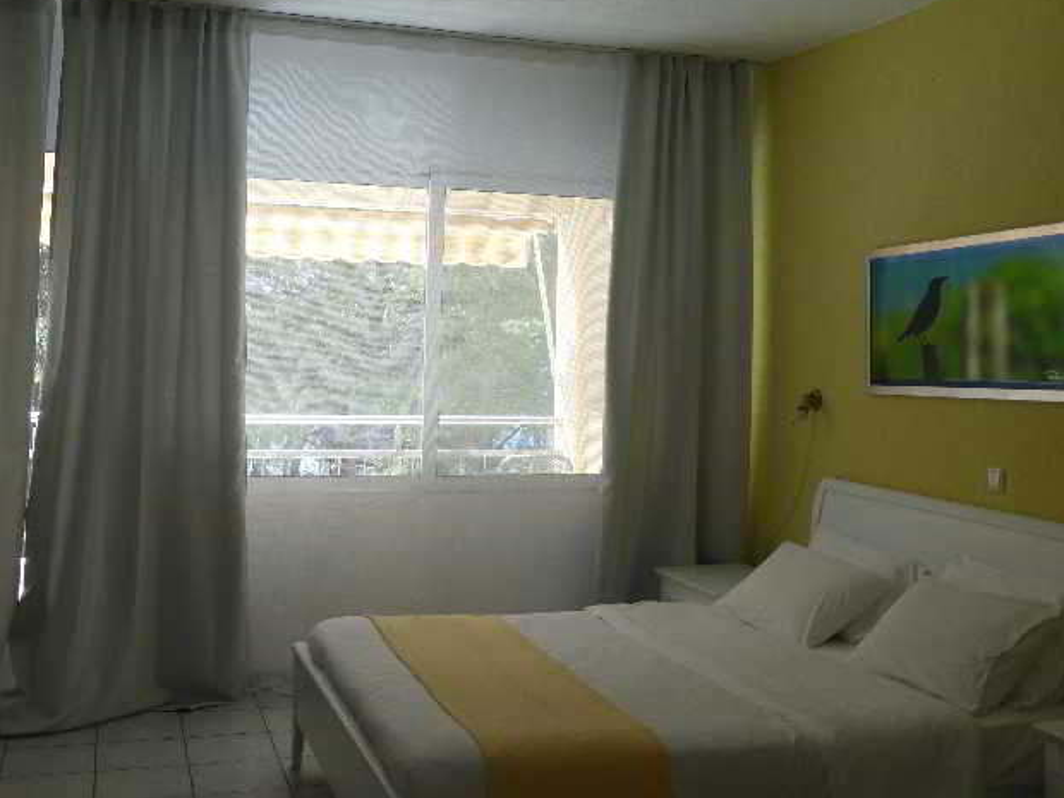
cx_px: 547
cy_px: 297
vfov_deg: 35.8
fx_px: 1229
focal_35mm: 40
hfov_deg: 46.8
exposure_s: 1/60
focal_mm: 5.4
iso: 100
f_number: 3.6
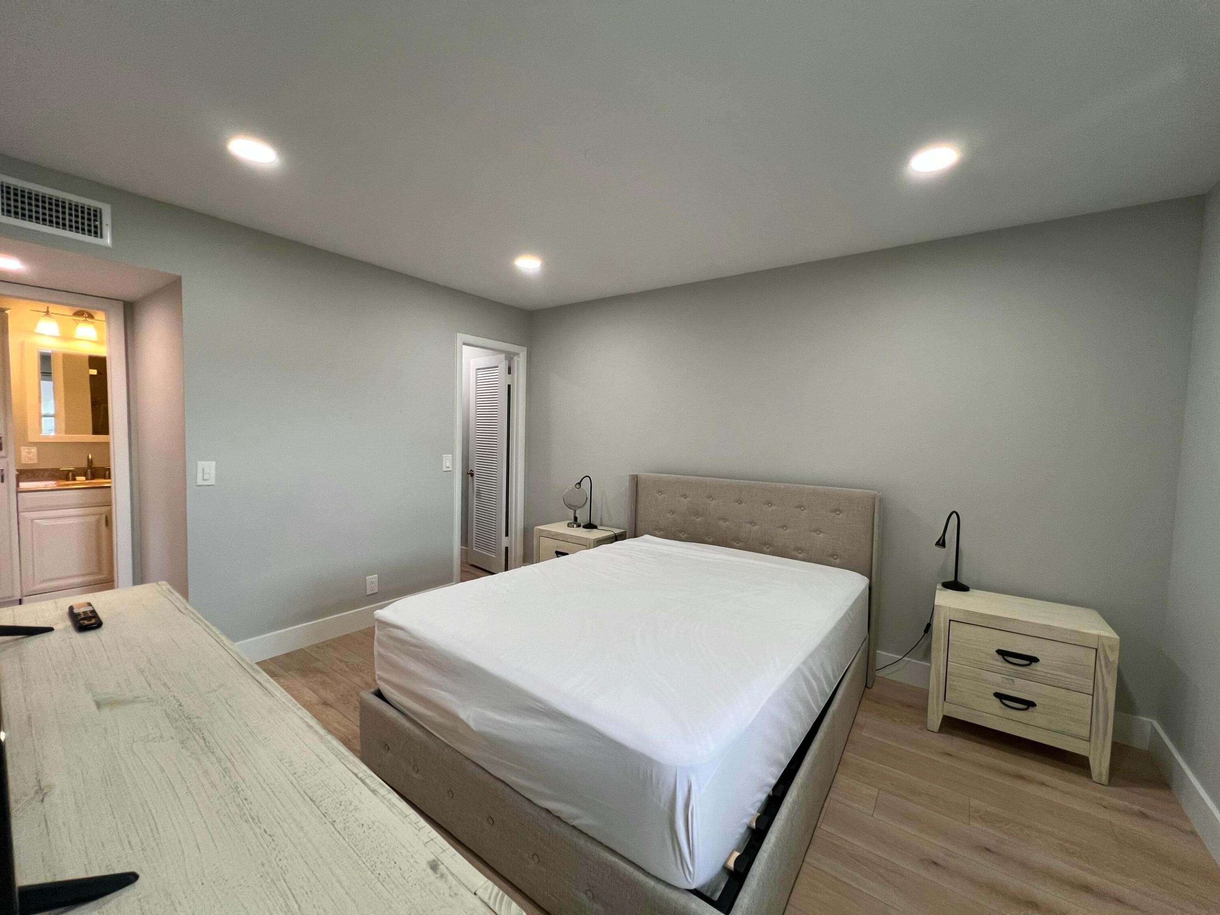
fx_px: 458
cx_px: 610
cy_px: 458
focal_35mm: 13
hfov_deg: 106.2
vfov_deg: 89.9
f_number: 1.8
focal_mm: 1.57
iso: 160
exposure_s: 1/120
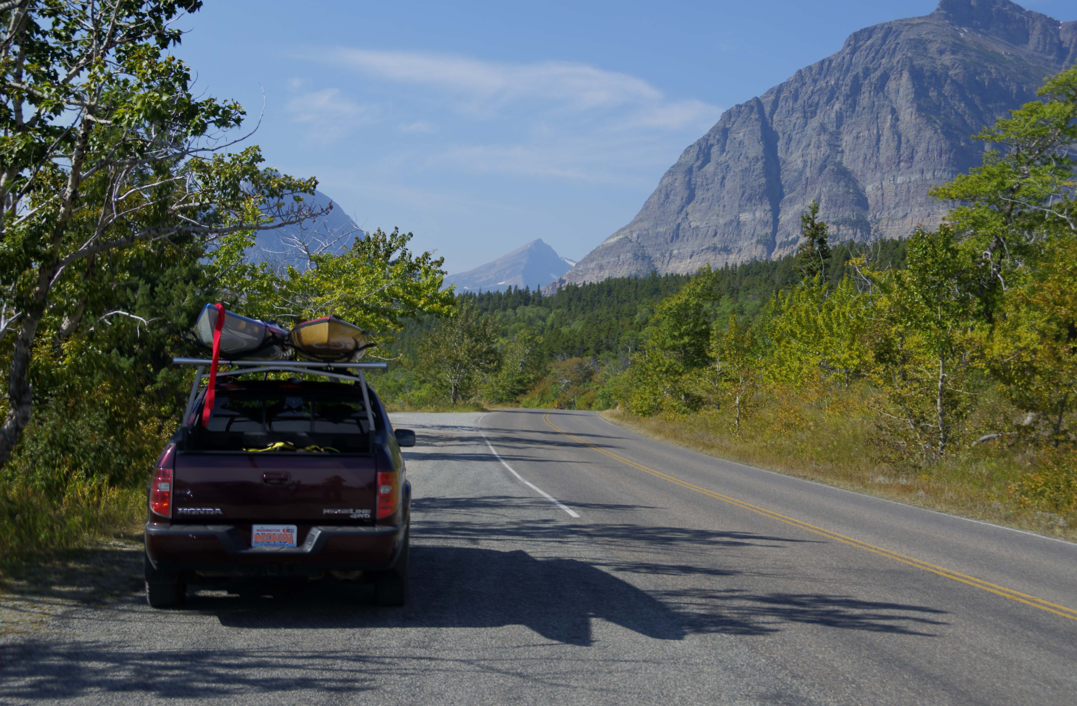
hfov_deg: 41.3
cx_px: 538
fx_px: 1429
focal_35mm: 48
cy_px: 353
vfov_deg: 27.8
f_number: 9
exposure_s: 1/60
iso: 200
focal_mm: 32
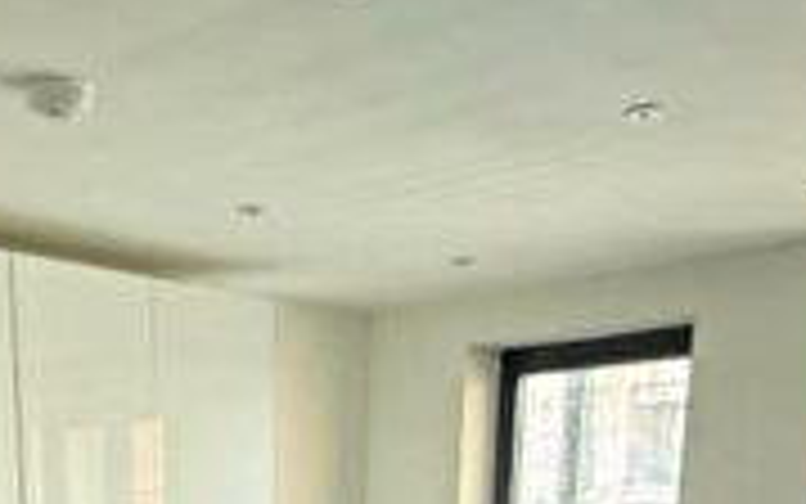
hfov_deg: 34.5
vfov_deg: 17.5
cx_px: 216
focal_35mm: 58
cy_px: 947
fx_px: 1274
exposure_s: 1/60
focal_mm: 2.22
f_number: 2.2
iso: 400
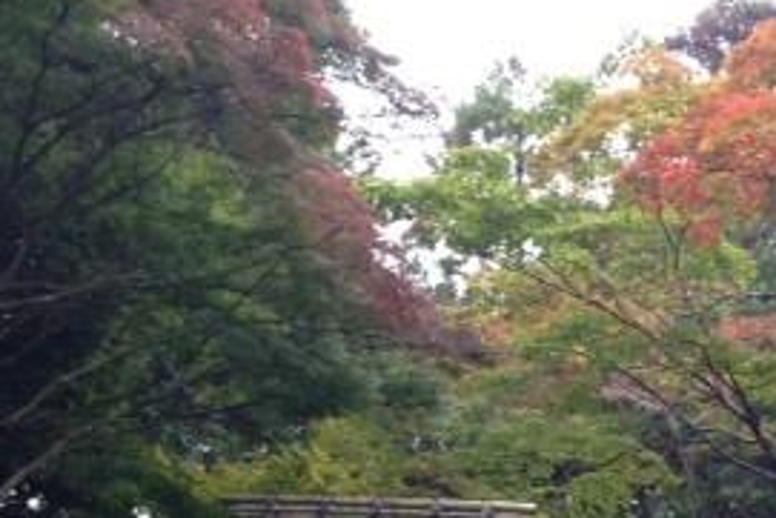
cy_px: 521
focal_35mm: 81
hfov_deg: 24.5
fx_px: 1747
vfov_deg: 16.5
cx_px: 664
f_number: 2.4
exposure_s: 1/60
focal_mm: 4.12
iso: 64
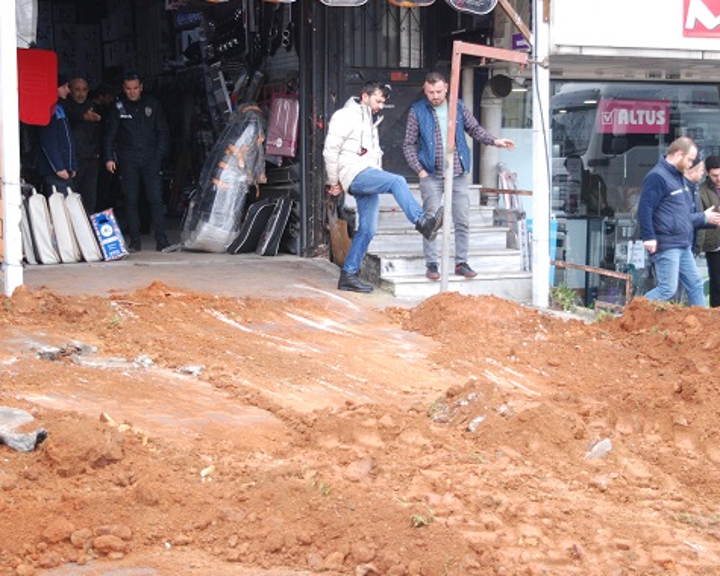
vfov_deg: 23.8
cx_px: 426
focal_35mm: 64
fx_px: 1364
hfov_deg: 29.5
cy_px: 292
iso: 400
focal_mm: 36
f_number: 5.6
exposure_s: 1/100
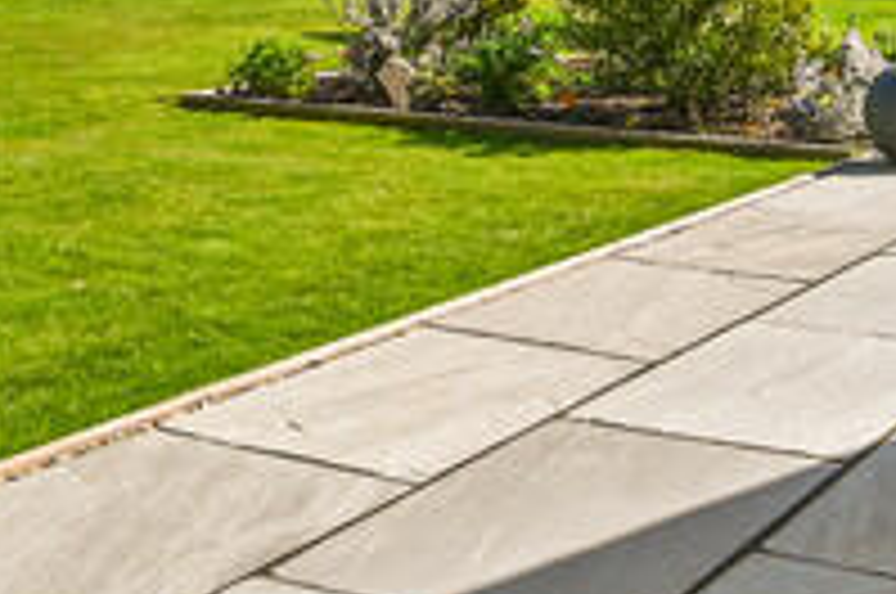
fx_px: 1789
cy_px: -110
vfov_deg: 18.0
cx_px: 626
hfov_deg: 27.9
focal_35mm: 72
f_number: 11
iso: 400
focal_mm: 14
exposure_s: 1/100
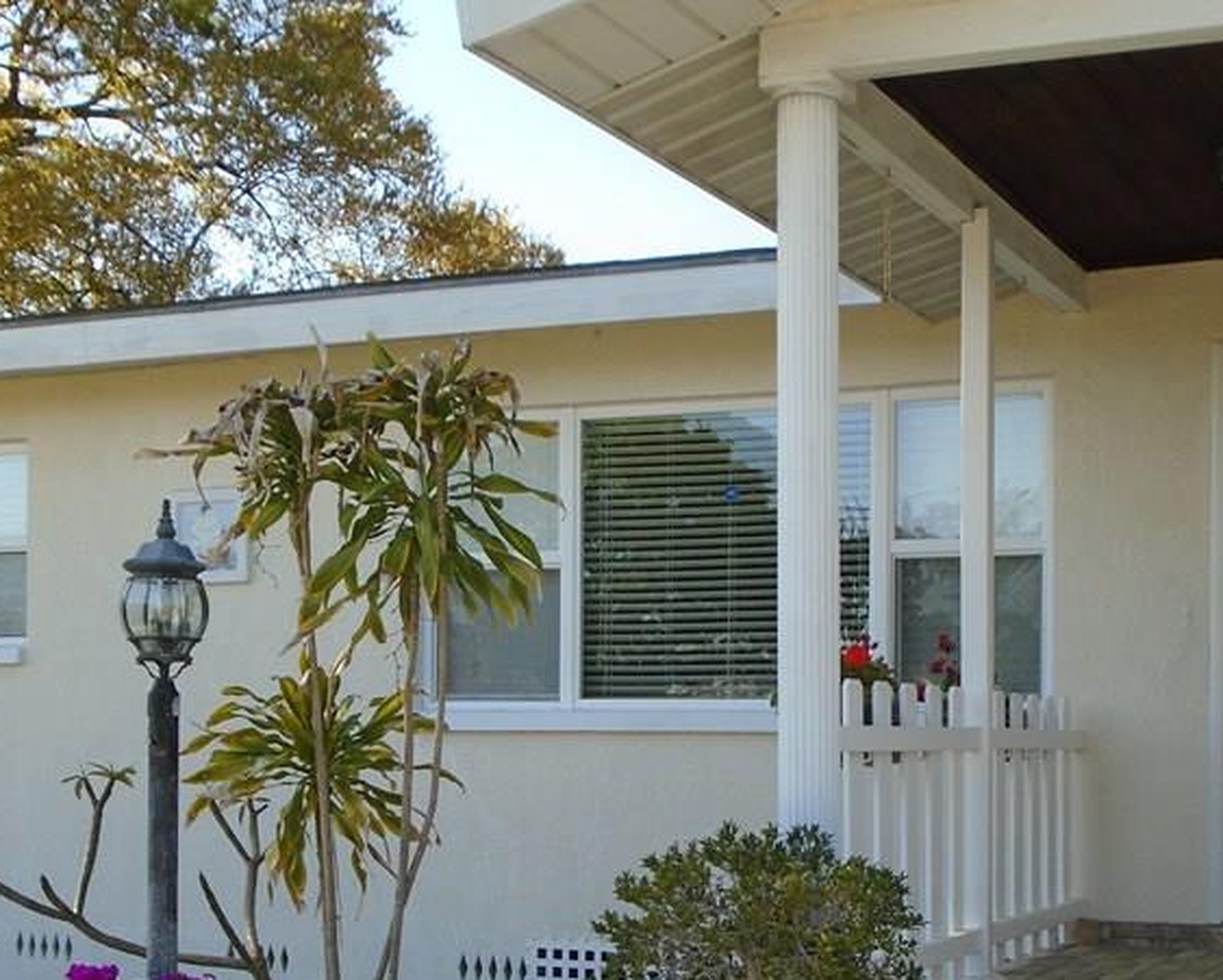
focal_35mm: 55
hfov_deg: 33.8
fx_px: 1992
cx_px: 821
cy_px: 713
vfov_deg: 27.3
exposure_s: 1/320
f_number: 3.5
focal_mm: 5.5
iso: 100
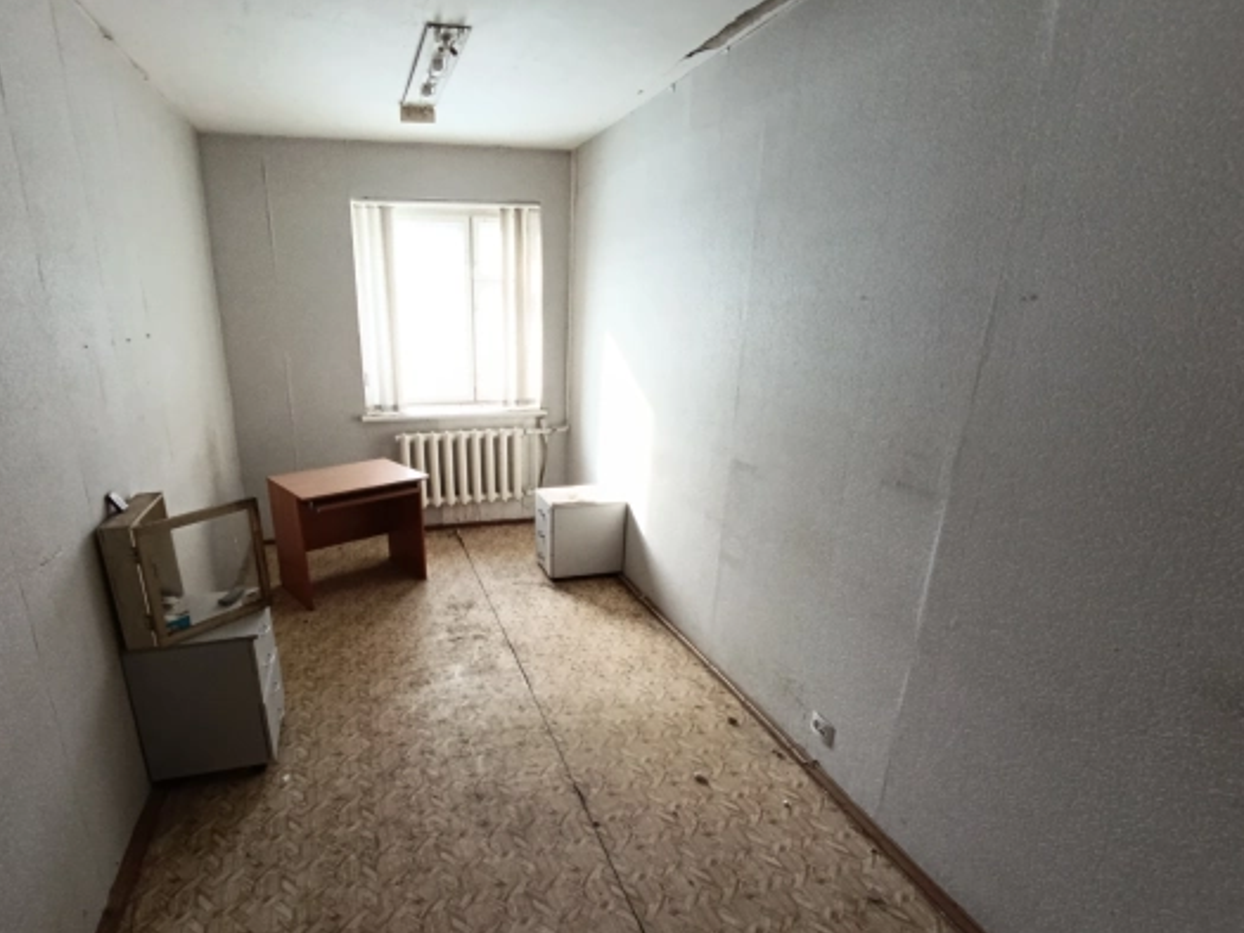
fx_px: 683
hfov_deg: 83.8
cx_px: 512
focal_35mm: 19
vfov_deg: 68.4
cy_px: 526
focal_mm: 1.65
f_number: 2.2
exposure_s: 1/100
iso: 160
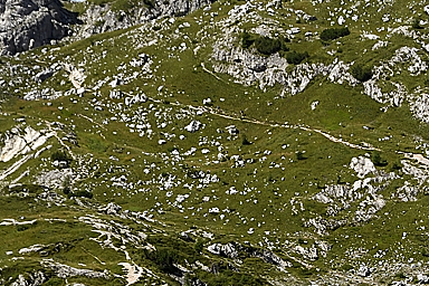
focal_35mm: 125
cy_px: 327
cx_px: 617
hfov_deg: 15.3
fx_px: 1489
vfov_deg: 10.8
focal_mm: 17
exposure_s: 1/640
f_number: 6.3
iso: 100
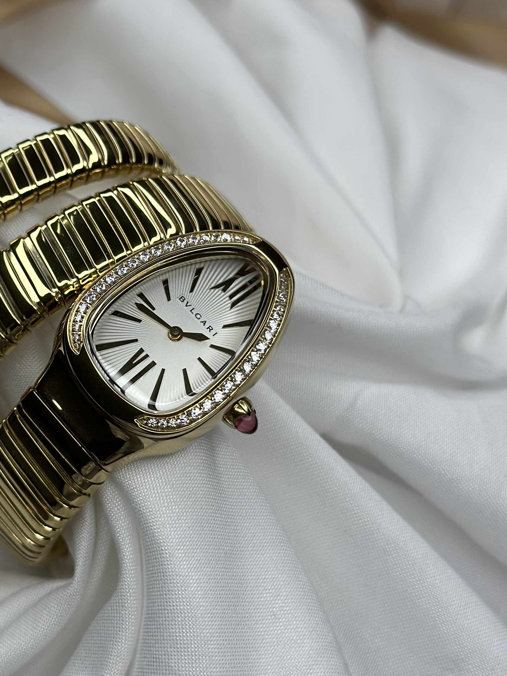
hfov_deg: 18.8
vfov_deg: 25.0
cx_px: 133
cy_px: 302
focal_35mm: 78
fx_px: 1523
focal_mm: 6.86
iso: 80
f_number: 1.78
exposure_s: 1/1133
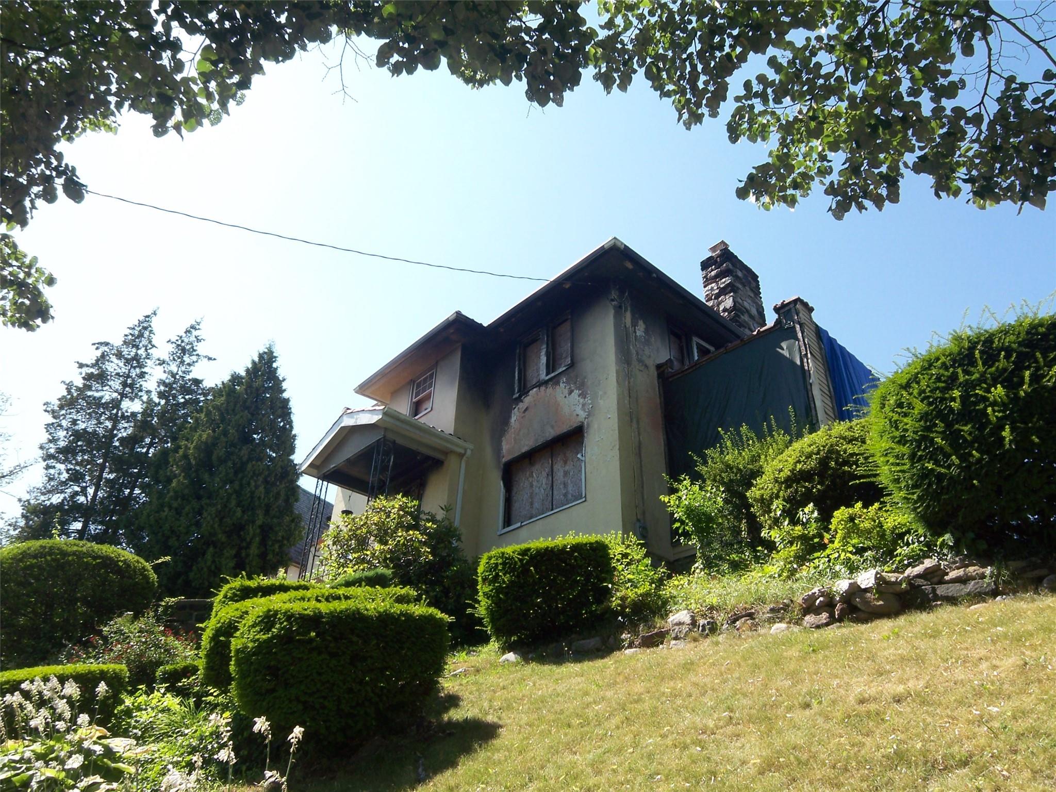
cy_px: 396
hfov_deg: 73.9
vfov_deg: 58.9
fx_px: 702
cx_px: 528
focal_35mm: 23
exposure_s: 1/100
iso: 50
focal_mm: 3.8
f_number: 5.6
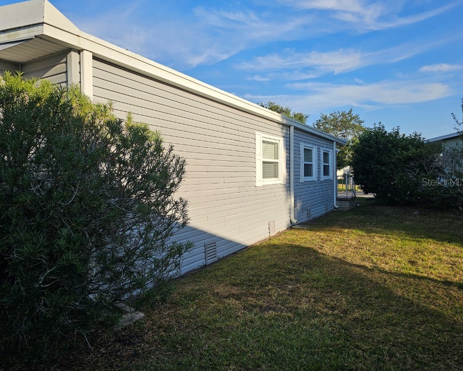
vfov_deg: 56.8
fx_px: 343
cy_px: 181
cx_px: 212
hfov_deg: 68.0
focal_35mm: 25
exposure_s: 1/611
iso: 10
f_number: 1.7
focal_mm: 6.3
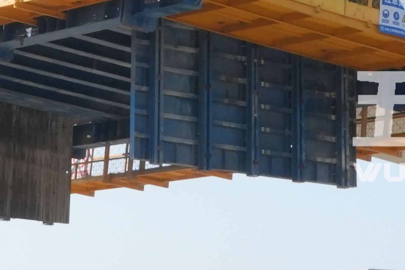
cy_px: -219
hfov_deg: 10.2
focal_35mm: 202
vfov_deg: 6.6
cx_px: 244
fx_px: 2272
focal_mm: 24
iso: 800
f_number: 18
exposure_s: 1/250
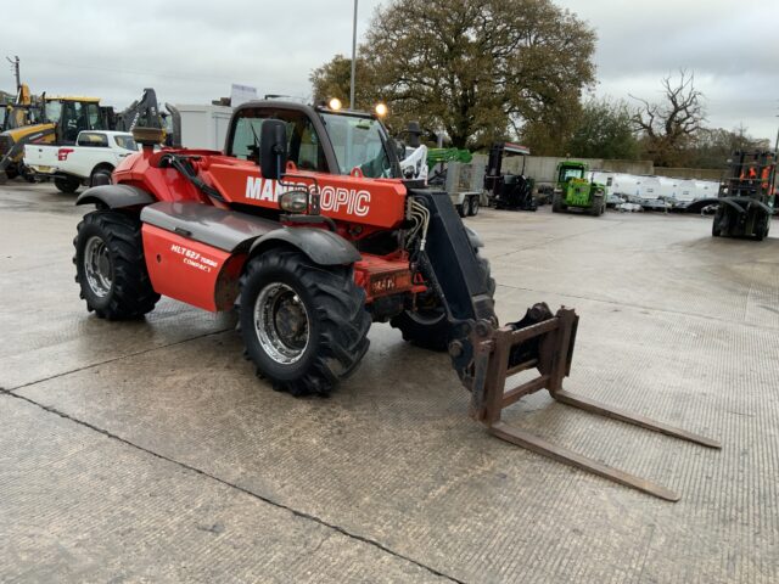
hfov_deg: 61.7
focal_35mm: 29
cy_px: 292
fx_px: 653
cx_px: 390
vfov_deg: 48.2
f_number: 1.8
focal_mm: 3
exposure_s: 1/122
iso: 50
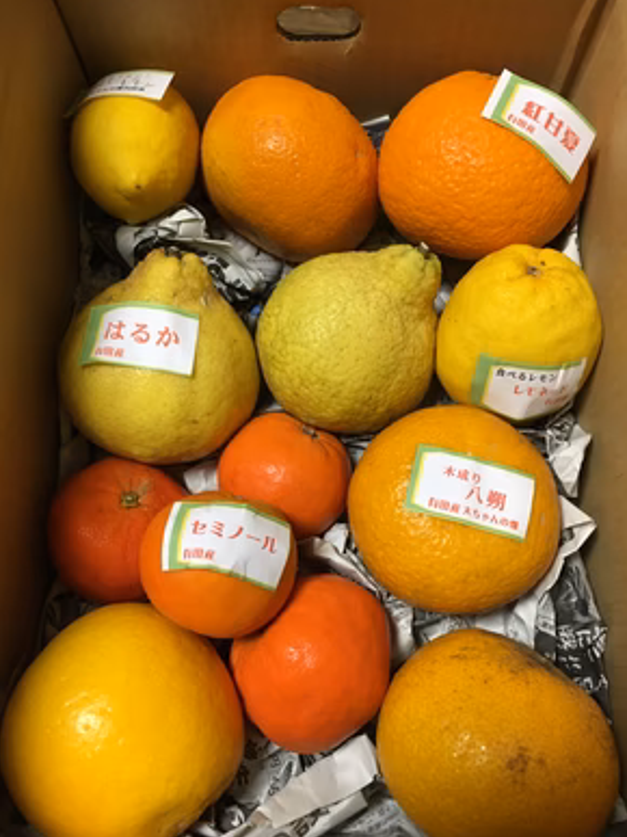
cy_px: 426
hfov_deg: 46.8
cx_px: 316
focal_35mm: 30
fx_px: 725
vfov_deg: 60.0
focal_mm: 4.15
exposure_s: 1/30
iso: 100
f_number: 2.2
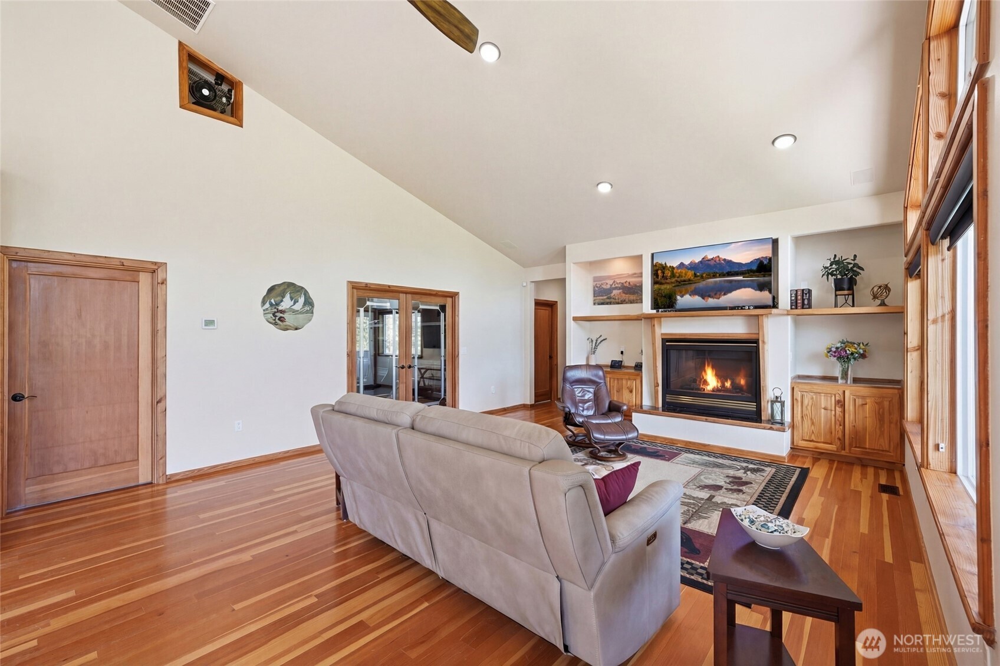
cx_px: 500
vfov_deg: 77.3
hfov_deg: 100.4
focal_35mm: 15
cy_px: 333
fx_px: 417
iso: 250
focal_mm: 15
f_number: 9
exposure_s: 1/30
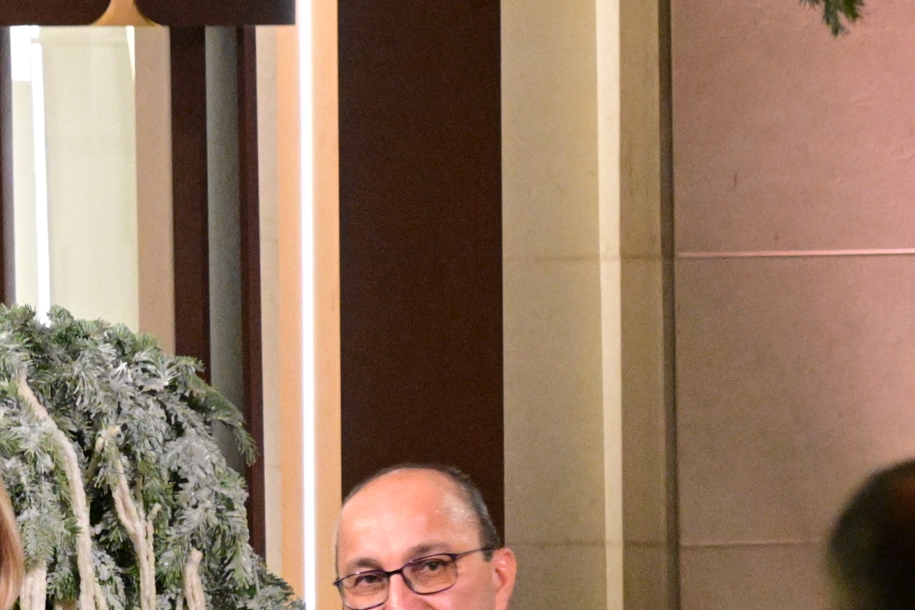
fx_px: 12887
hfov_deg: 4.0
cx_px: -414
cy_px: 774
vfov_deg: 2.7
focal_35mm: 507
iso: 6400
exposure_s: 1/400
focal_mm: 110
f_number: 4
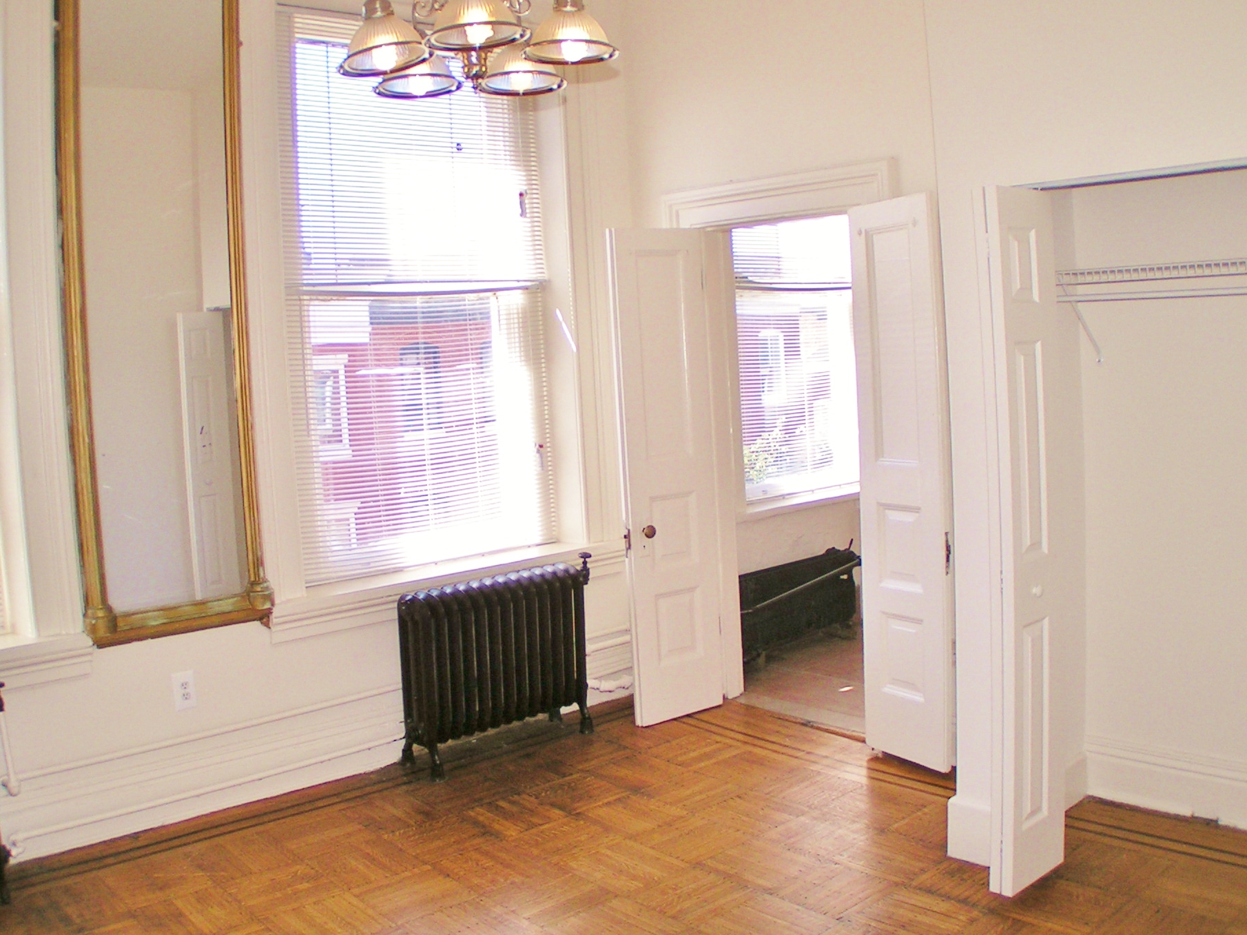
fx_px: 1549
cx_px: 604
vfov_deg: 33.6
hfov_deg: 43.9
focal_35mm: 43
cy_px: 416
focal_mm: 5.8
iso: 50
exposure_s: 1/200
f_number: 2.8
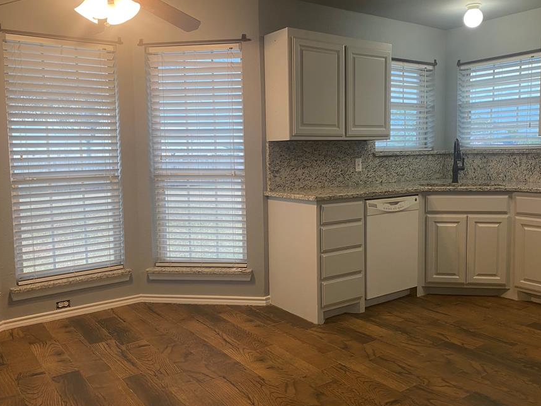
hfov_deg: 58.3
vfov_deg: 45.4
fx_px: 484
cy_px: 192
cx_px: 295
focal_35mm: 31
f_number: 1.8
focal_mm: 4.25
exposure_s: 1/60
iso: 80
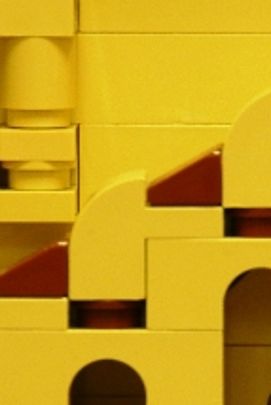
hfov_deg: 1.3
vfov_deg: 2.0
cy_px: 204
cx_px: 617
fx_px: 11836
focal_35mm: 1050
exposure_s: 1/4
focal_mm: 130
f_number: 6
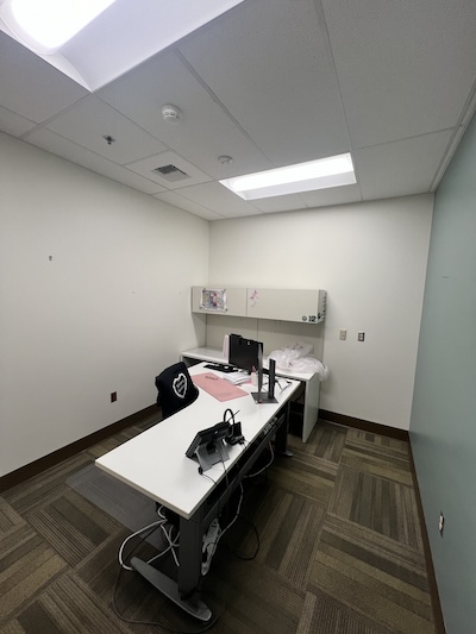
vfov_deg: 106.2
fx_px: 238
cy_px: 317
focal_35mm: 13
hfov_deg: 89.9
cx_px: 238
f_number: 1.8
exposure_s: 1/100
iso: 64
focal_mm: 1.57
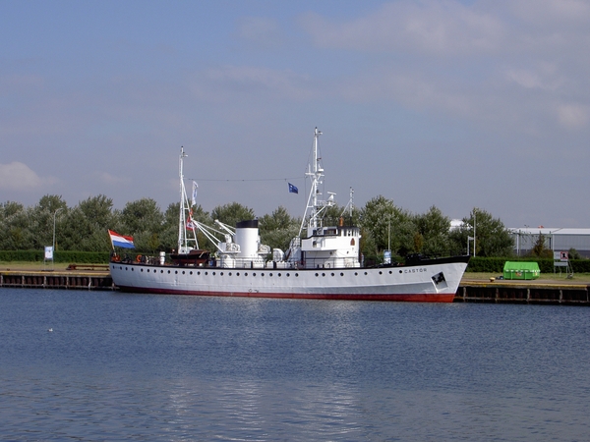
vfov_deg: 17.6
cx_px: 295
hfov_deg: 23.3
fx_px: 1432
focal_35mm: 84
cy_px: 221
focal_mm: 17.4
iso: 100
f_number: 6.8
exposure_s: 1/400
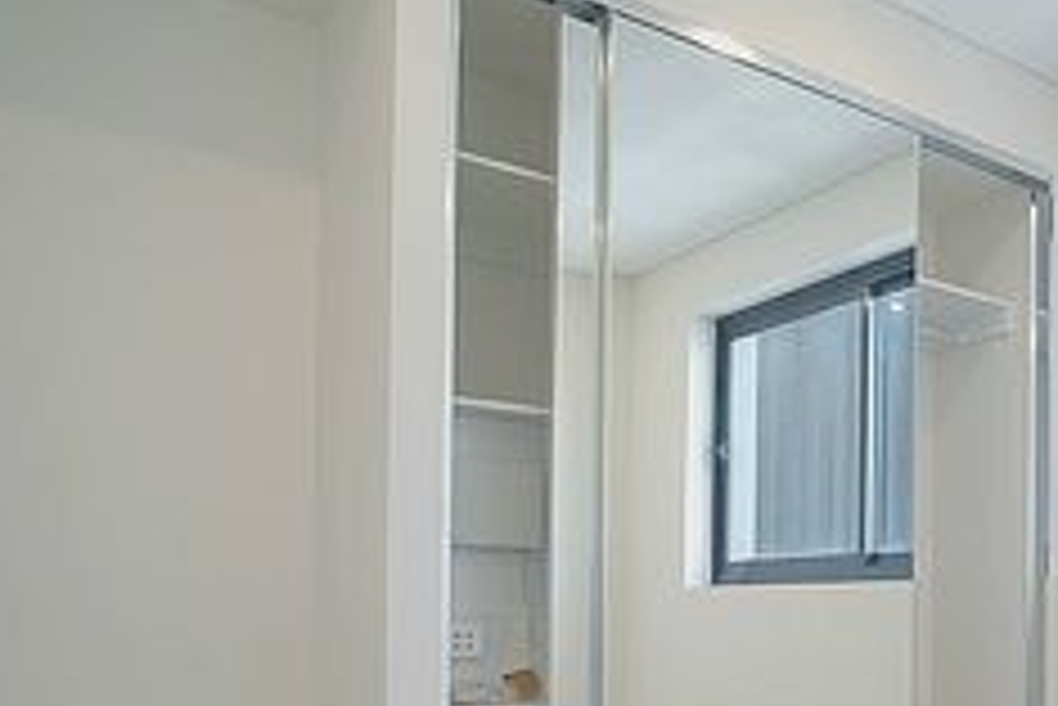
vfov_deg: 27.2
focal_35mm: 48
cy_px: 623
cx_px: 995
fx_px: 1411
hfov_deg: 37.7
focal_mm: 16
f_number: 4
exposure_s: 1/60
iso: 320
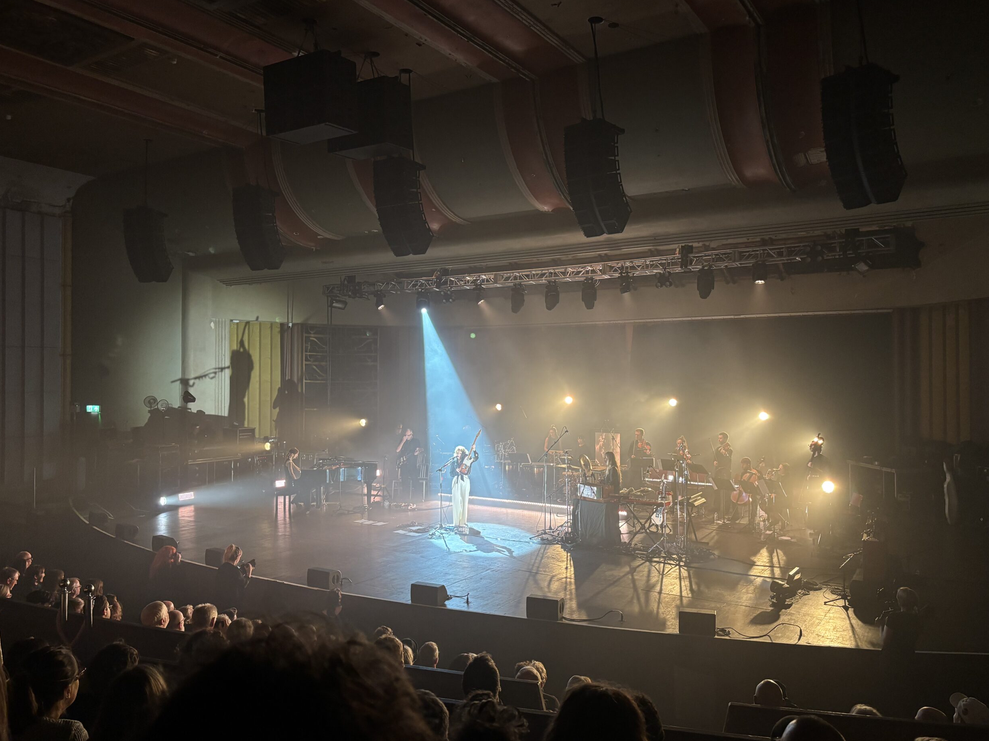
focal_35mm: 27
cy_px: 372
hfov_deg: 65.3
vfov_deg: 51.4
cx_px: 512
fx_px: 771
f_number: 1.6
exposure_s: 1/50
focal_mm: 5.96
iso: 160
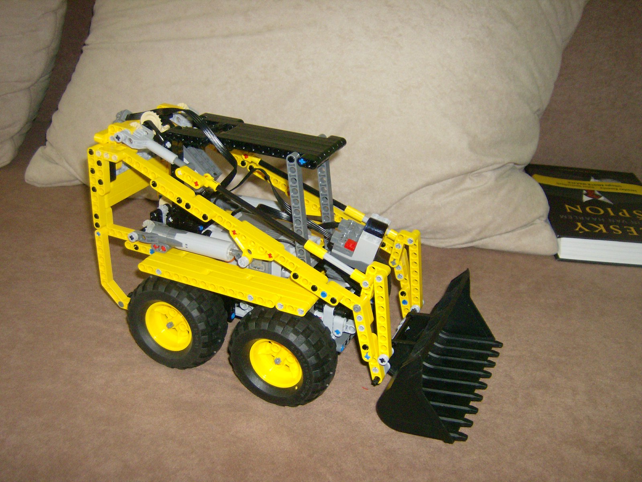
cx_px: 321
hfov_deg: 51.4
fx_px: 668
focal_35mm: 36
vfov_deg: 39.7
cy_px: 241
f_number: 2.8
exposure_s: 1/60
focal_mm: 6
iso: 200
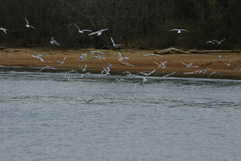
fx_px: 2510
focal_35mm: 375
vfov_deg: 3.7
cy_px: 80
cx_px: 120
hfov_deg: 5.5
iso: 200
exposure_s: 1/320
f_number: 5.6
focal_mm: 250
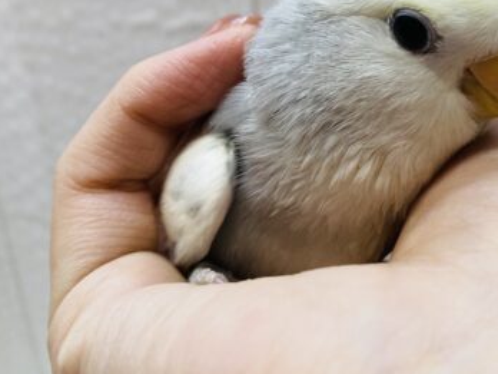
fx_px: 662
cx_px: 384
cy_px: 64
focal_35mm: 46
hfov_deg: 39.9
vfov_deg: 30.6
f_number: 1.8
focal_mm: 4.25
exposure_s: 1/100
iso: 64
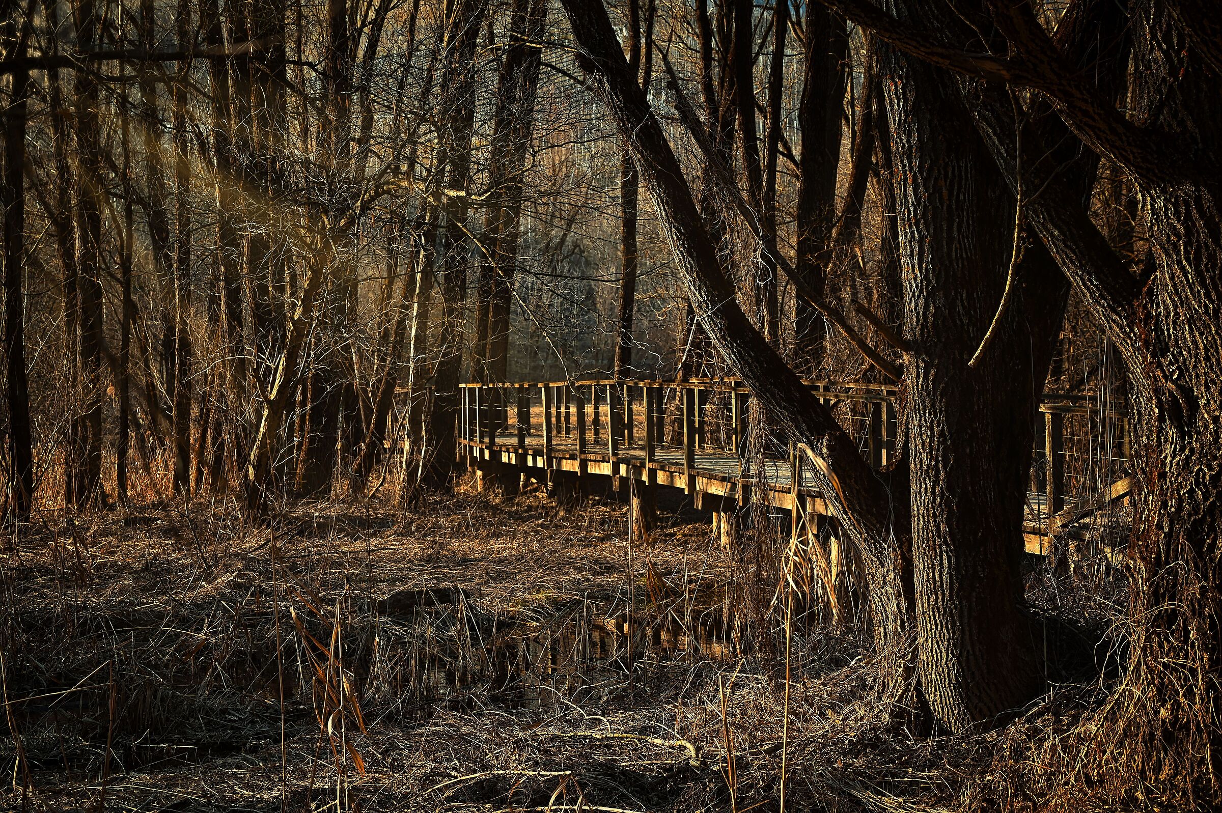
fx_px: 2375
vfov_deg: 19.4
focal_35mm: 70
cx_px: 611
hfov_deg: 28.9
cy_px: 406
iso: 100
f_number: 7.1
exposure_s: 1/100
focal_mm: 70
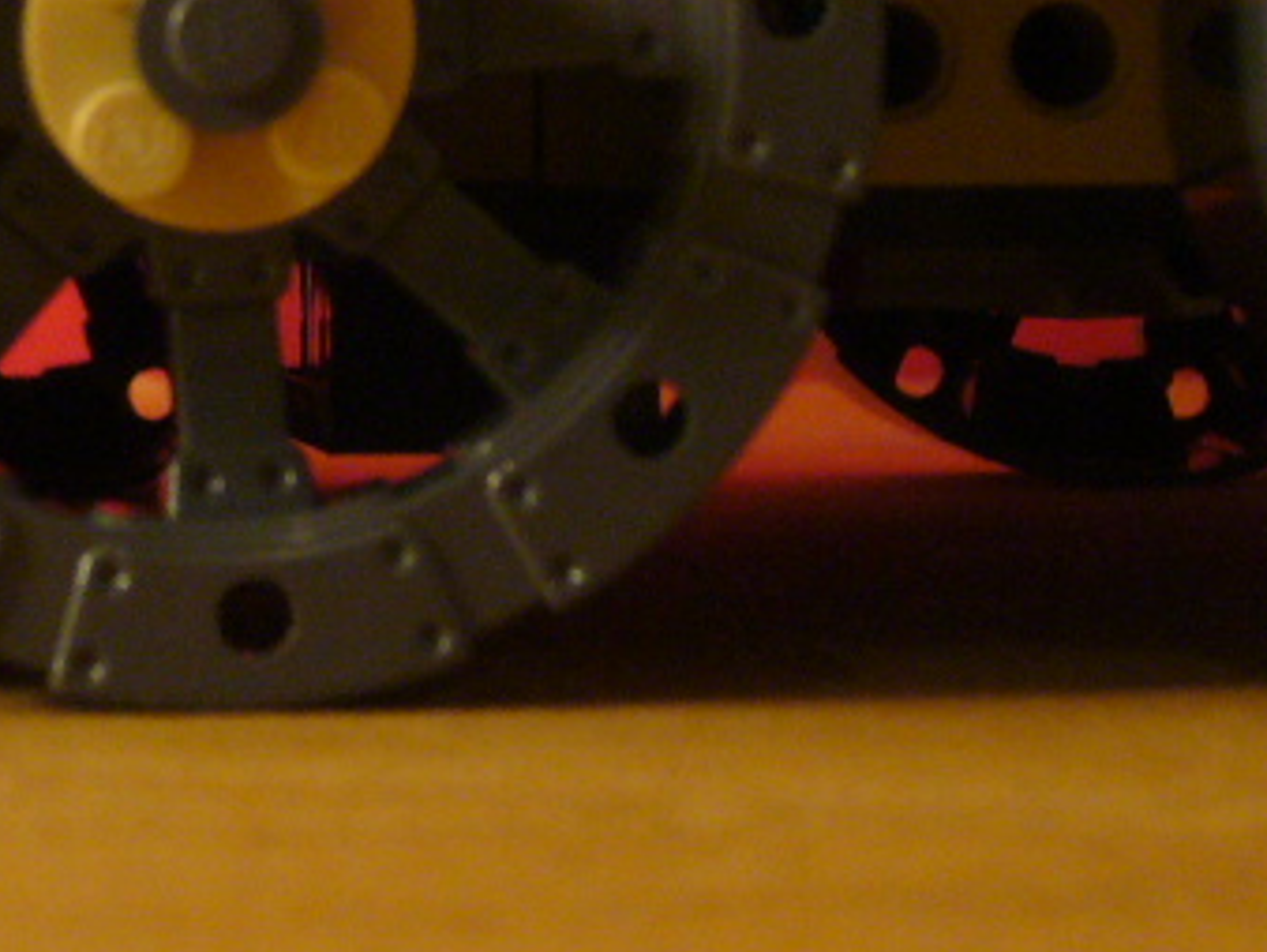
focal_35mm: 191
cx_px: 184
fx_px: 6996
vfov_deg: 7.8
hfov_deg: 10.3
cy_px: 120
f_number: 4.1
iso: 200
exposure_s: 1/8
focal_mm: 12.2
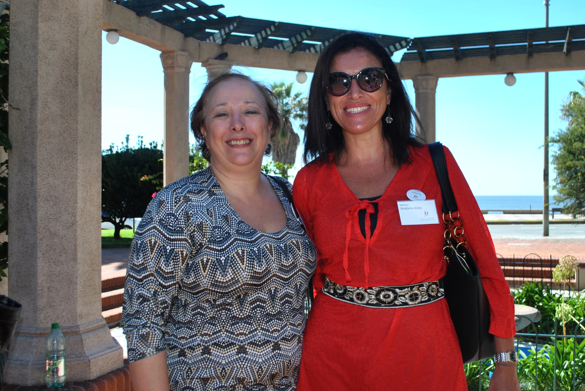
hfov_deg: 49.5
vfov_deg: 34.3
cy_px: 196
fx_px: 635
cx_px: 292
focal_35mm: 39
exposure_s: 1/200
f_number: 5.6
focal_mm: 26
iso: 100
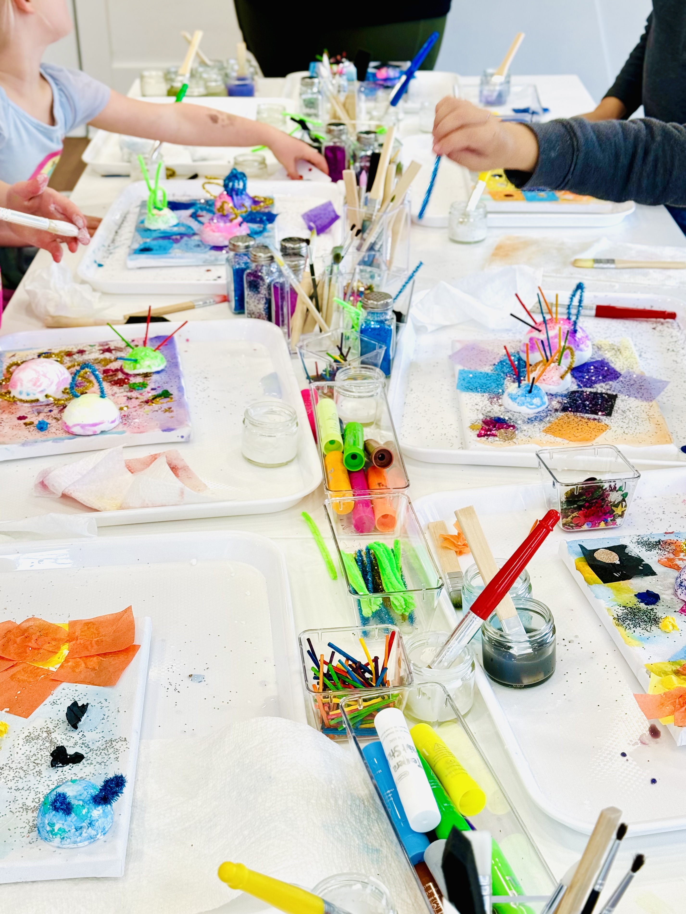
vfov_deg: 39.7
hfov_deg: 30.3
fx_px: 1268
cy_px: 457
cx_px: 343
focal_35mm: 48
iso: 50
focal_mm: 6.86
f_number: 1.78
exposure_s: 1/159
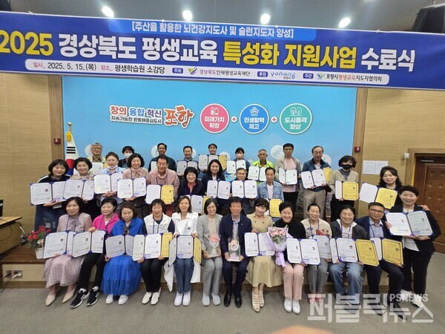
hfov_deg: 106.2
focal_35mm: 13
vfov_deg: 89.9
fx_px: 167
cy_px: 167
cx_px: 222
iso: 320
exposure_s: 1/60
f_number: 2.2
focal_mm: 1.7
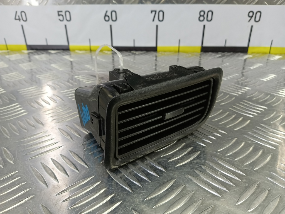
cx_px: 142
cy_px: 107
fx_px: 189
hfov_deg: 73.9
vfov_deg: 58.9
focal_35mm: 23
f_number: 1.6
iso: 137
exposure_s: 1/50
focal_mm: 4.11
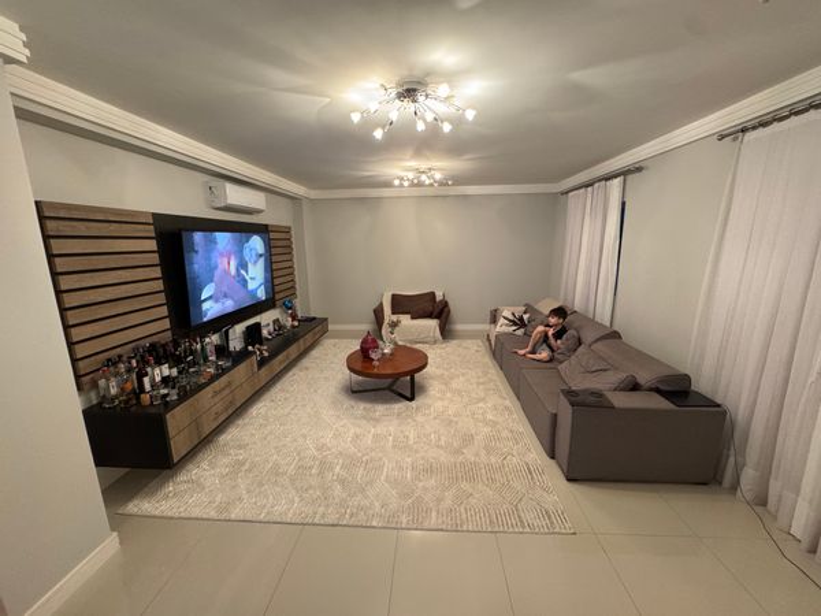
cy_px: 308
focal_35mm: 14
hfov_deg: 102.1
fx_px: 332
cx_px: 410
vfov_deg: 85.7
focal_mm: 2.22
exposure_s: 1/60
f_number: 2.2
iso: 500
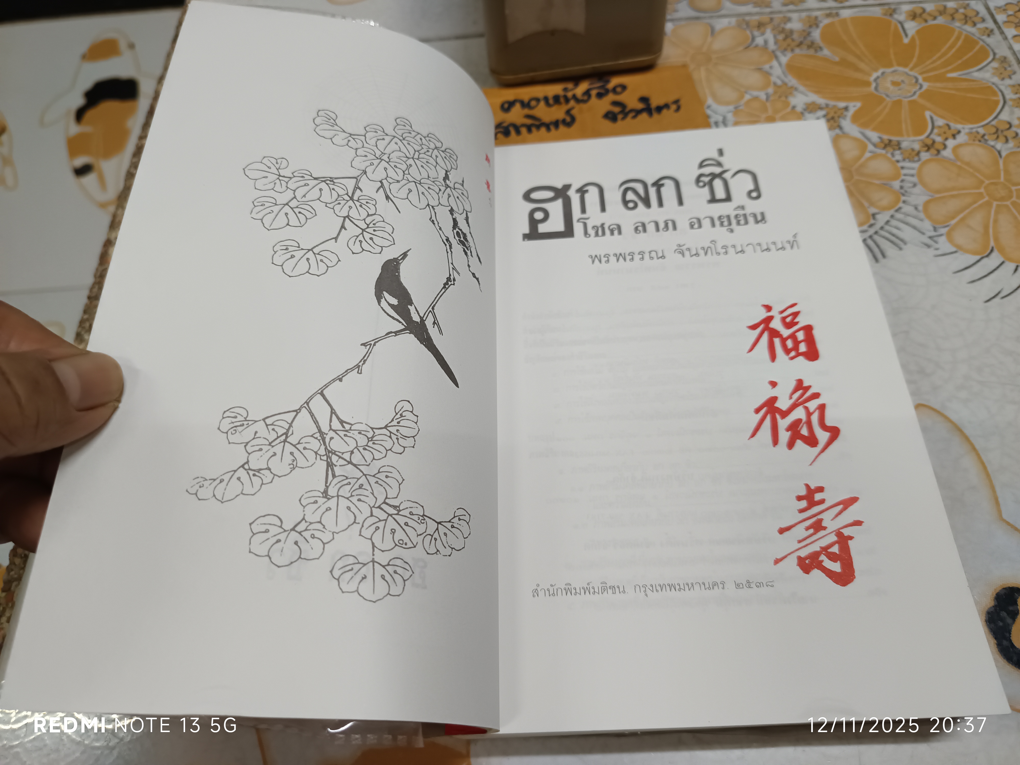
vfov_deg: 56.8
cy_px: 382
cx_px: 510
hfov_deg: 71.6
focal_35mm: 24
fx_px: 707
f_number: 1.7
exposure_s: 1/50
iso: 1005
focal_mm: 5.31
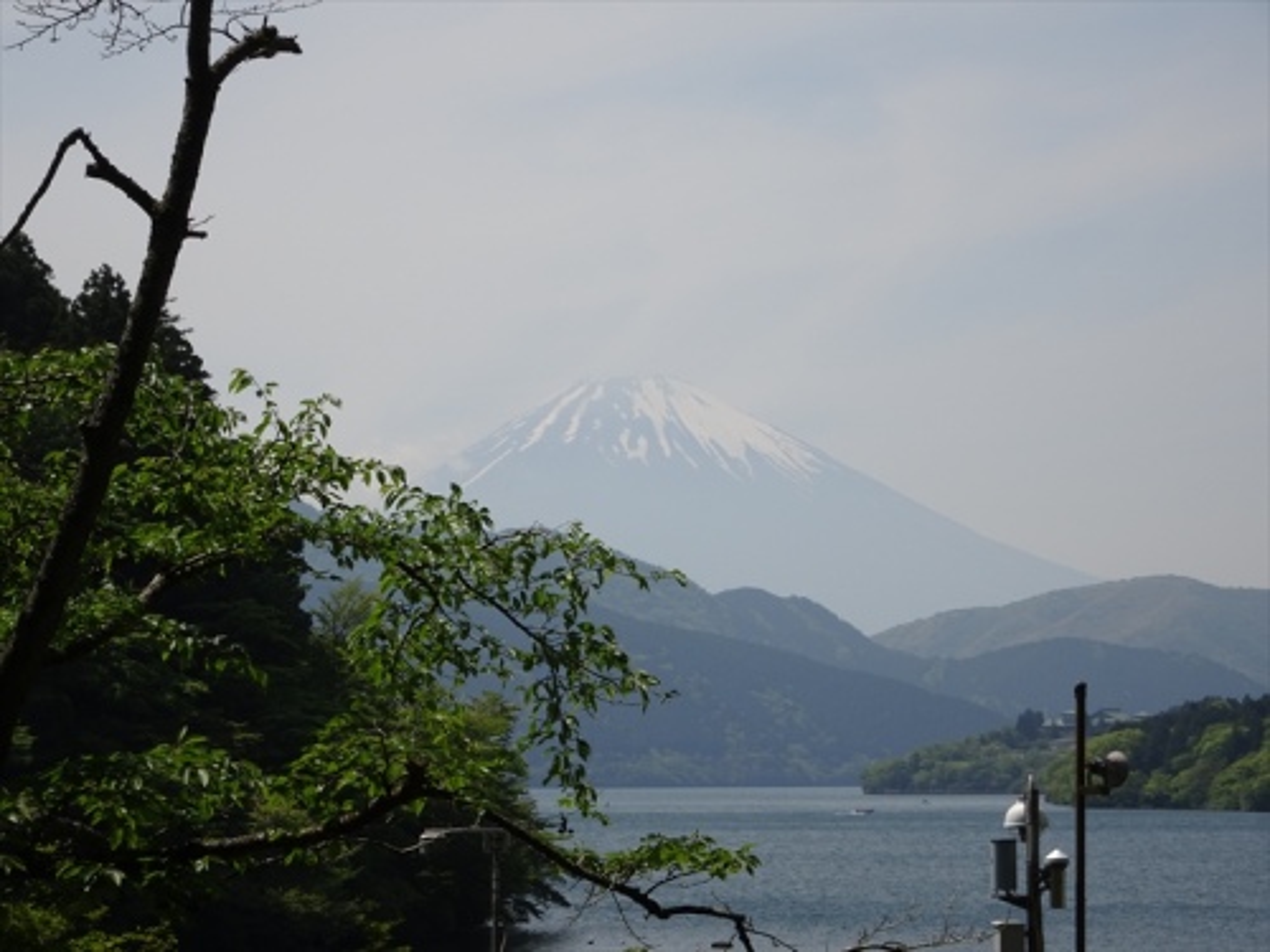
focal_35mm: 115
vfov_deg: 12.9
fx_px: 4219
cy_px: 476
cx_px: 635
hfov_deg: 17.1
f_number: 5.6
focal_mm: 19.68
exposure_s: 1/800
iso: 80
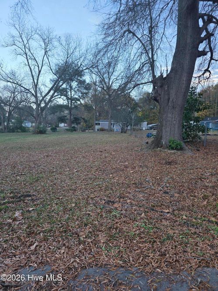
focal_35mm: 23
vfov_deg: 73.9
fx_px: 193
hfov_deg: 58.9
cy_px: 146
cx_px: 109
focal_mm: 6.3
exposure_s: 1/359
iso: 64
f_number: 1.7
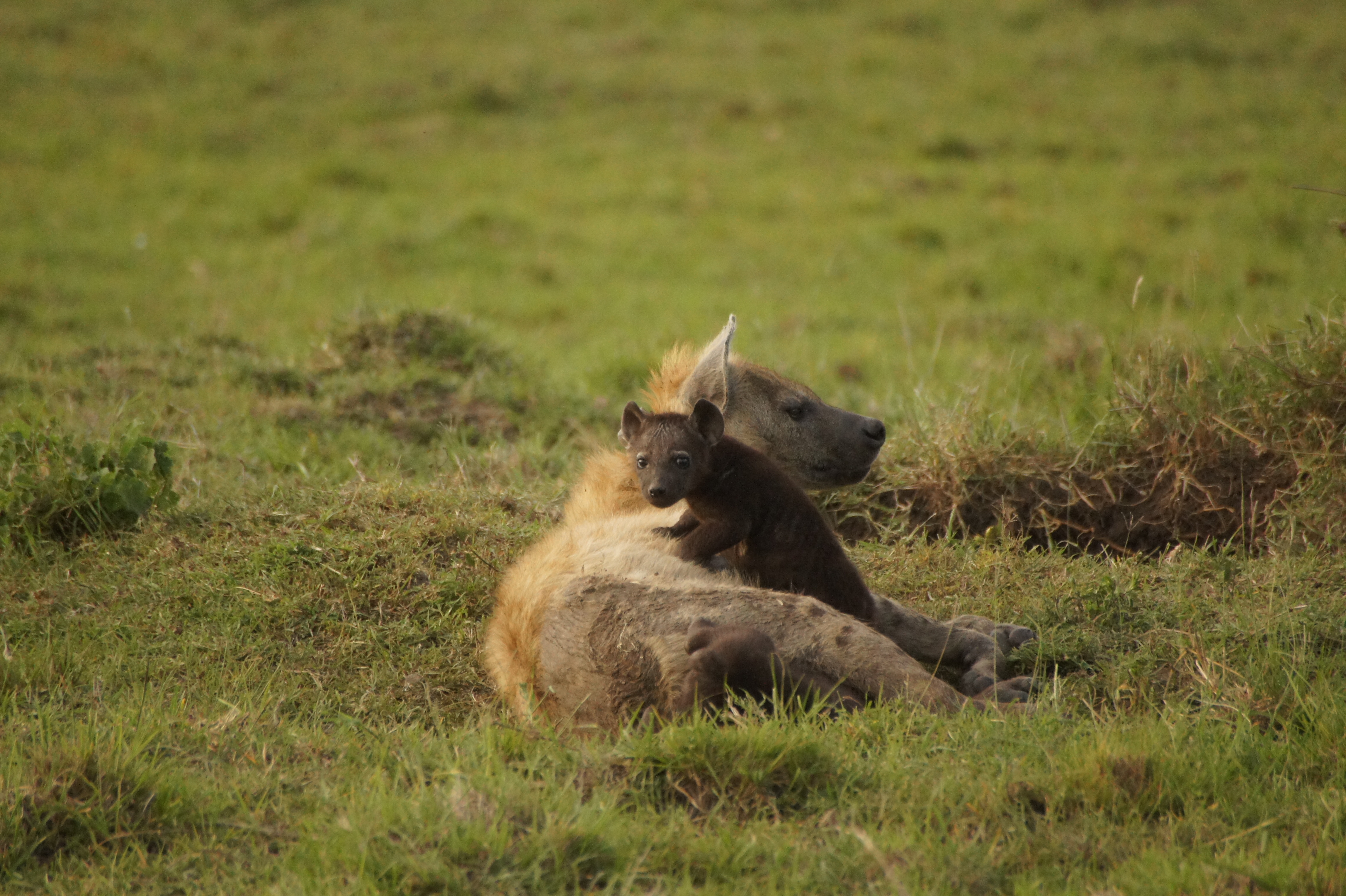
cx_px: 673
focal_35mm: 450
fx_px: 16815
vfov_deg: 3.1
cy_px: 448
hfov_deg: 4.6
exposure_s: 1/1600
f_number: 5.6
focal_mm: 300
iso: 1600
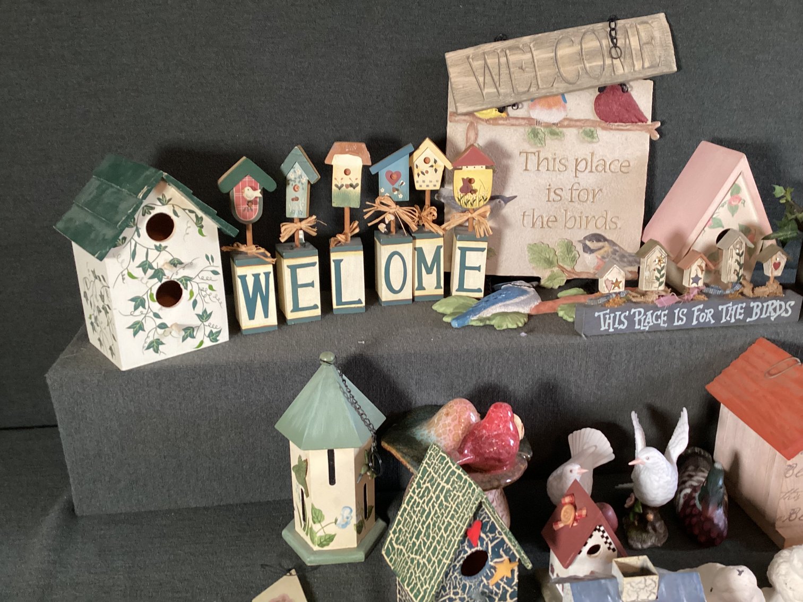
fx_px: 719
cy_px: 301
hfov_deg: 58.3
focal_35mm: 31
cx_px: 402
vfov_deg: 45.4
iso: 320
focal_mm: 3.3
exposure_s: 1/60
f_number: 2.4
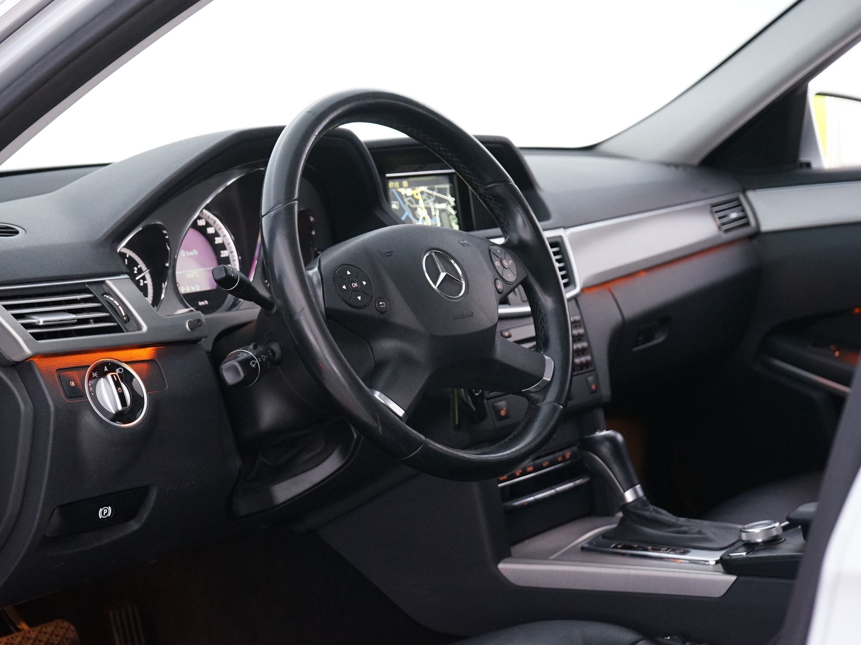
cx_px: 407
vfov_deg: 21.9
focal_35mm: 67
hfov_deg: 29.0
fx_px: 1666
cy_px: 319
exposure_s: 1/13
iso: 3200
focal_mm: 61
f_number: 5.6
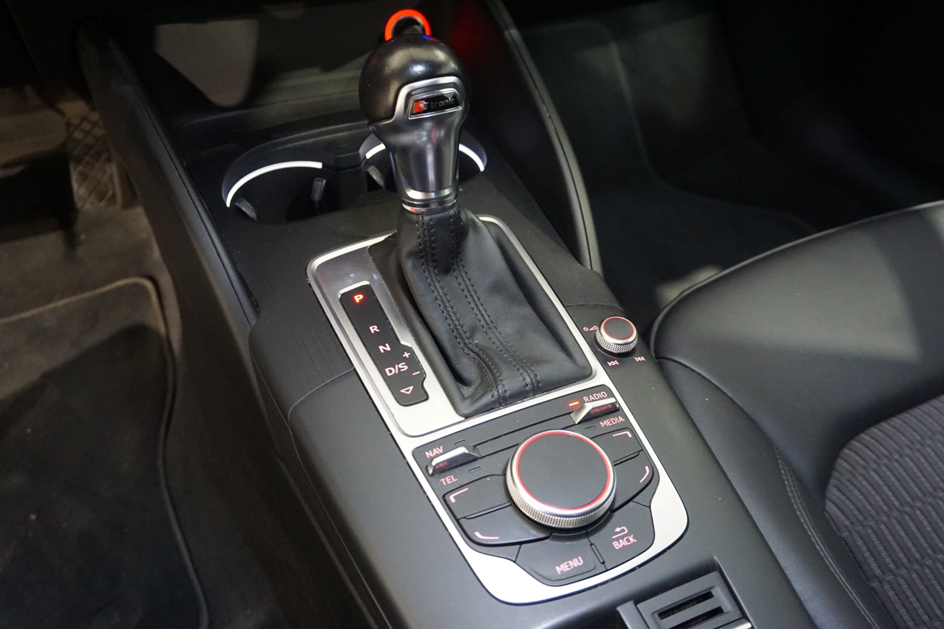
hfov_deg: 61.9
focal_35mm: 30
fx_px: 787
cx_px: 472
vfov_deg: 43.6
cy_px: 314
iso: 3200
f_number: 4
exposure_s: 1/13
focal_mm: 20
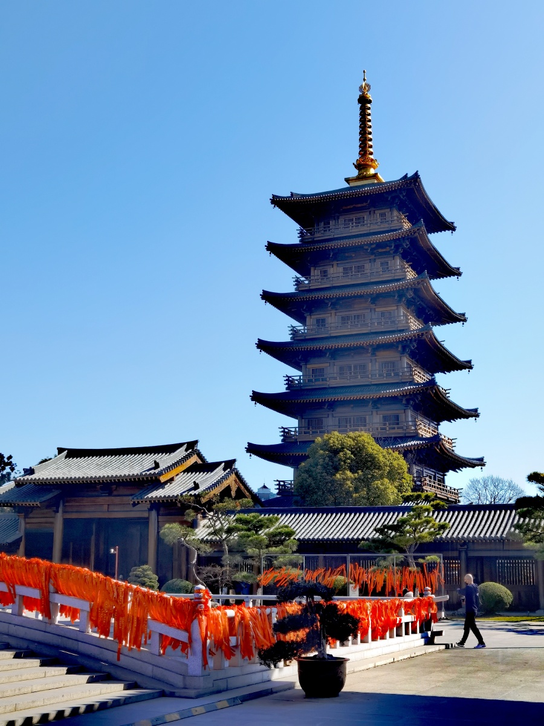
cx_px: 272
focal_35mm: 46
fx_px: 964
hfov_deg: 31.5
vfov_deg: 41.2
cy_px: 363
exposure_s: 1/6329
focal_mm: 6.71
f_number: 1.9
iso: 50
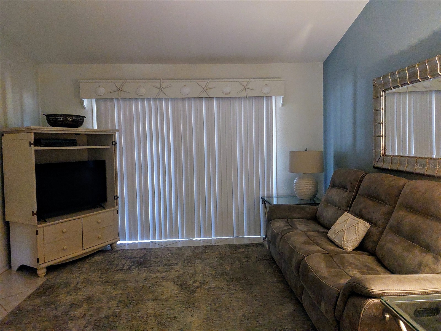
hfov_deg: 71.6
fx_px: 306
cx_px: 220
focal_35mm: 24
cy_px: 166
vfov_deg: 56.8
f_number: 1.8
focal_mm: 5.23
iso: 500
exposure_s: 1/60
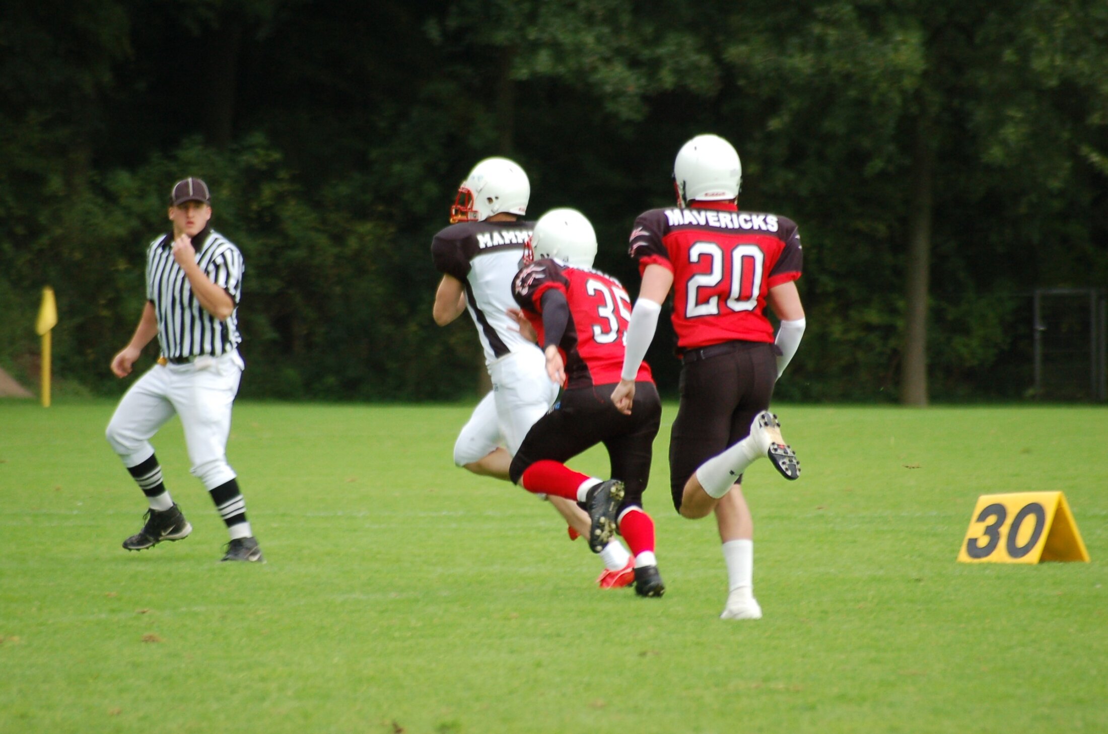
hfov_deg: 5.1
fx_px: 12441
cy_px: 367
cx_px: 554
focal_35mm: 405
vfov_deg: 3.4
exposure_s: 1/500
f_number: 5.6
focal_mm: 270
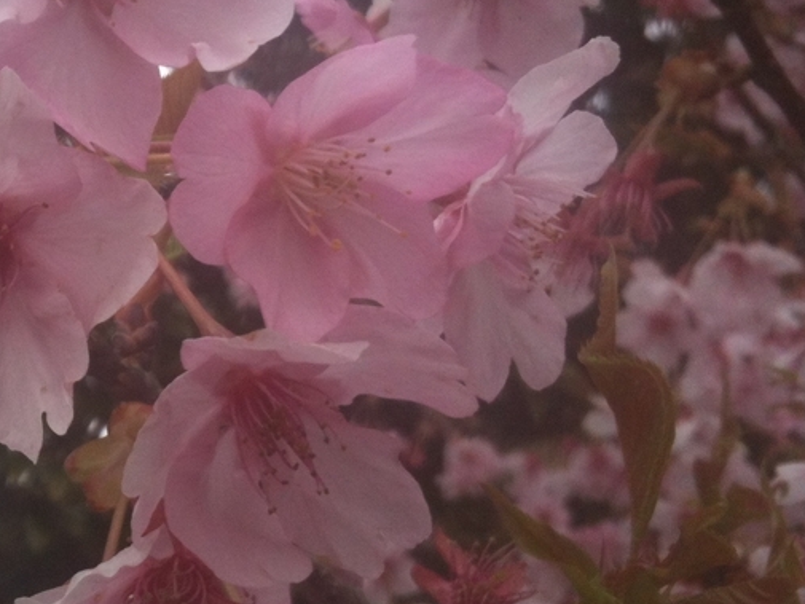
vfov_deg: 20.7
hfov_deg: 26.6
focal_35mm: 71
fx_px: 1652
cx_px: 94
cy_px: 214
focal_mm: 3.85
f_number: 2.8
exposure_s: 1/366
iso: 64
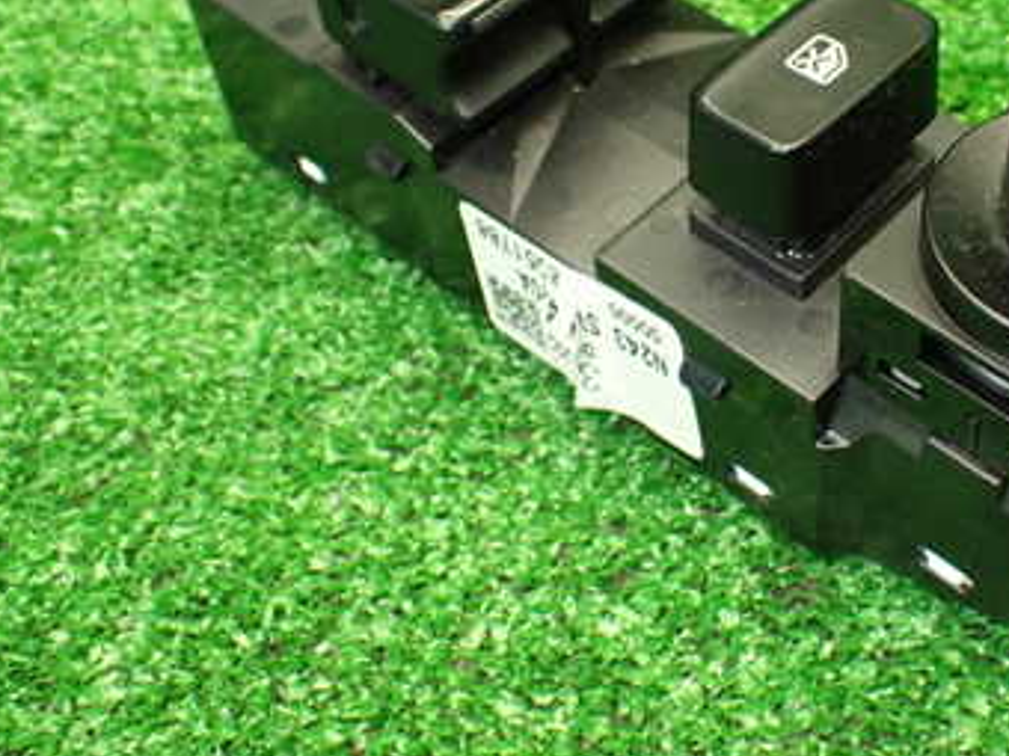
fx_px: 1545
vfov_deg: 27.3
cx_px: 757
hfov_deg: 35.4
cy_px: 237
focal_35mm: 53
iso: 800
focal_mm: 5.4
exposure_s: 1/125
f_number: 2.3
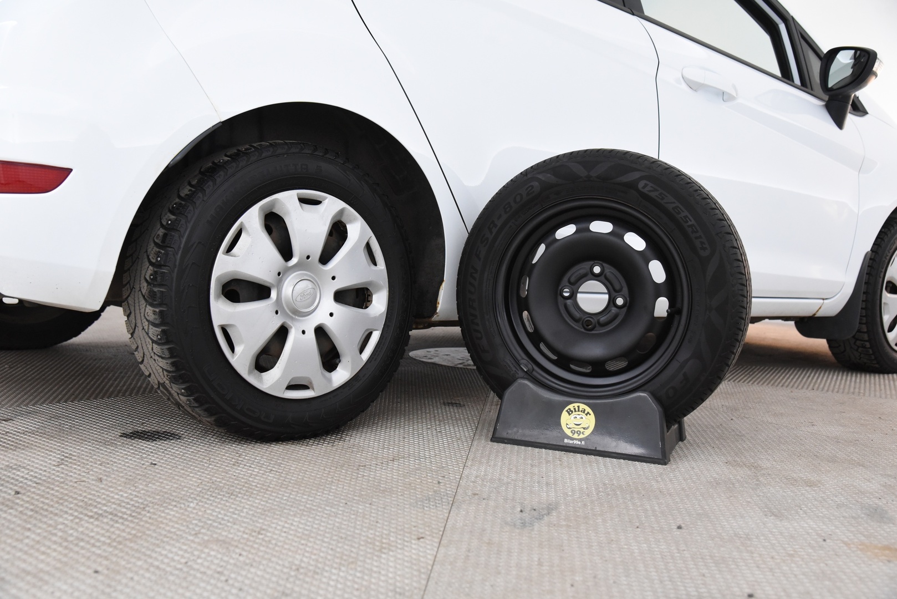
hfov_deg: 50.7
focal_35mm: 38
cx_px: 448
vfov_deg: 35.1
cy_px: 300
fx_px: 947
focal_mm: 38
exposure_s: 1/80
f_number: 5
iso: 4000
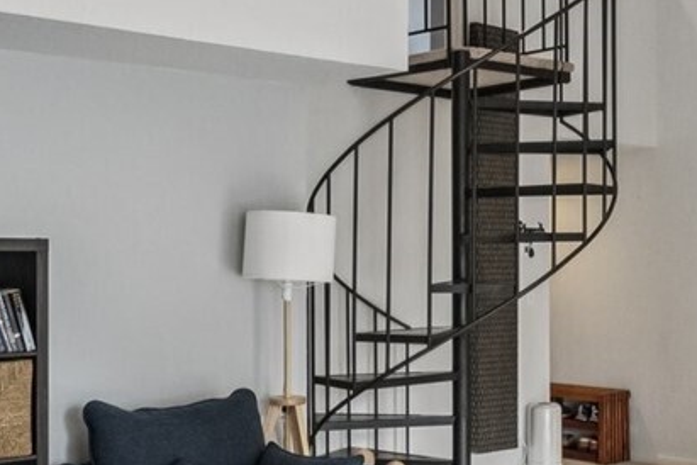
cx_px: 418
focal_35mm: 62
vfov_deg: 21.9
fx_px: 1200
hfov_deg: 32.3
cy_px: 208
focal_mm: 10
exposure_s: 1/30
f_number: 9
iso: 1000
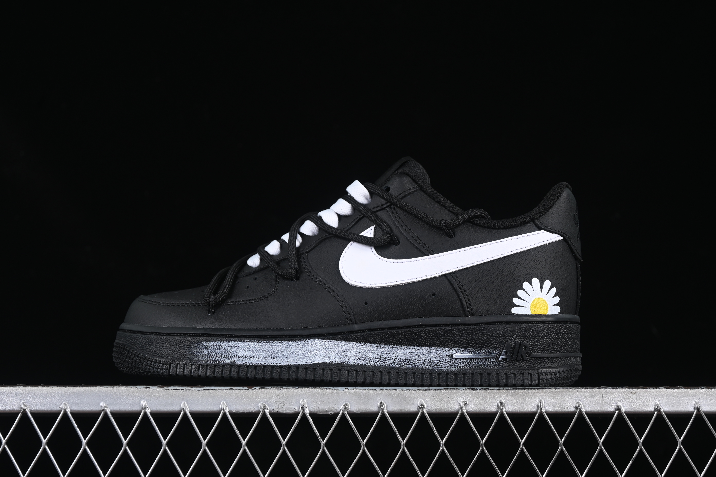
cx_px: 358
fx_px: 1492
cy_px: 238
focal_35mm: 75
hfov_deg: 27.0
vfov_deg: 18.2
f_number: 6.3
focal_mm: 50
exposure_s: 1/50
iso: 160
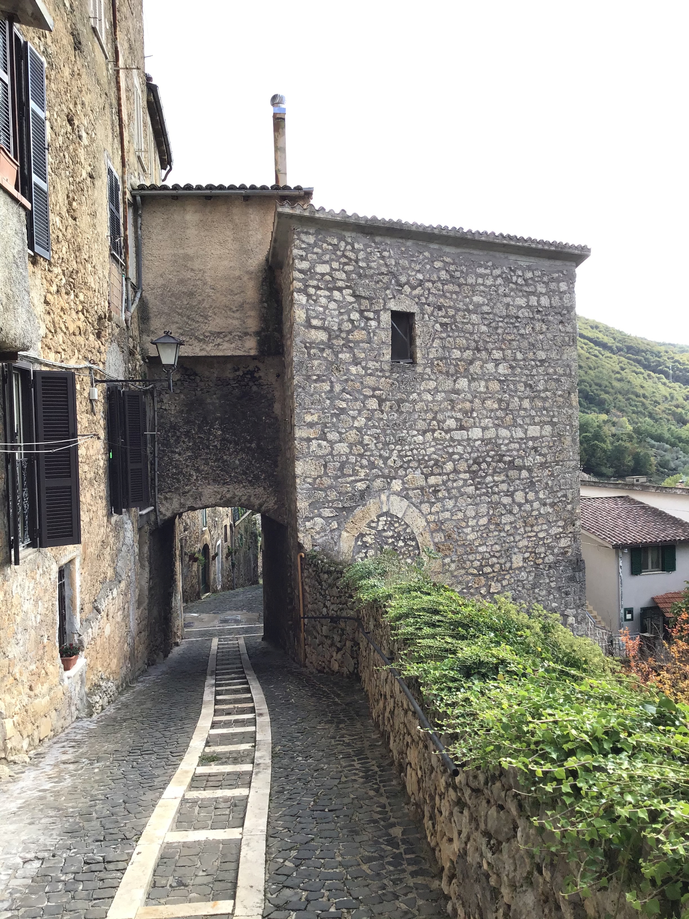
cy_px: 460
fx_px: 823
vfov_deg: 58.4
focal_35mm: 31
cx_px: 344
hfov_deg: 45.4
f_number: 2.4
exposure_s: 1/455
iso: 25
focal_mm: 3.3
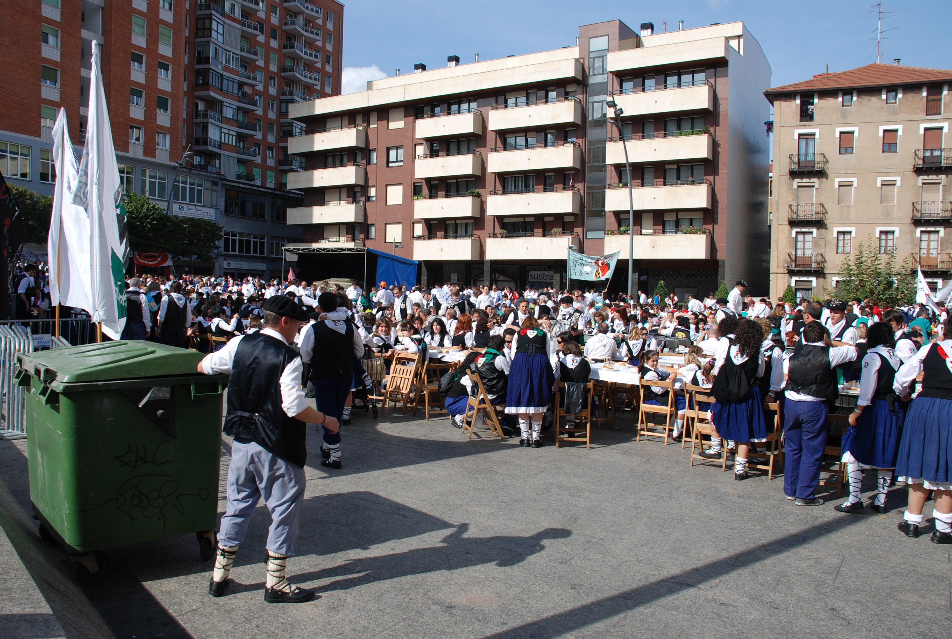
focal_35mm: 30
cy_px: 320
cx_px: 476
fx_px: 795
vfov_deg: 43.8
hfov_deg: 61.8
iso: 100
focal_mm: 20
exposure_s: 1/250
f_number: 8
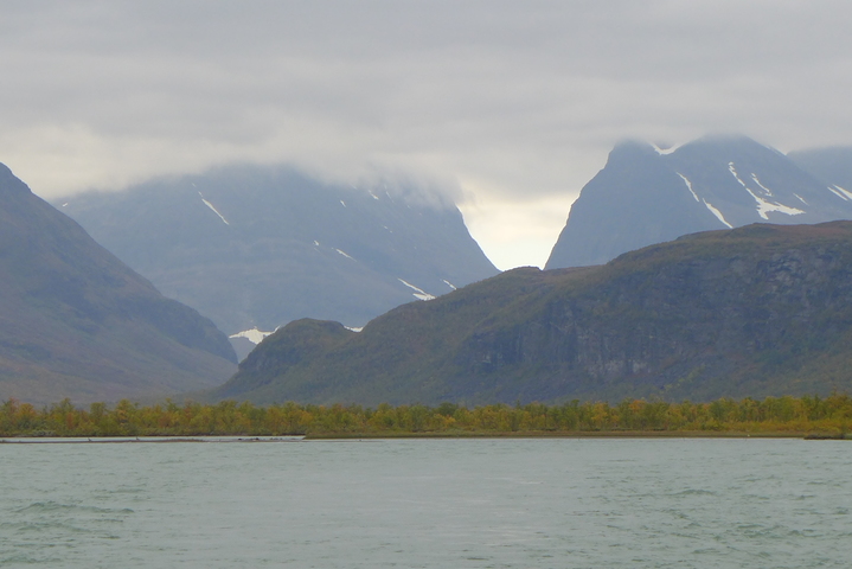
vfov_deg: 7.6
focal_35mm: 180
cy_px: 284
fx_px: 4261
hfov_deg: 11.4
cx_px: 426
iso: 80
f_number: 2.8
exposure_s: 1/250
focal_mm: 17.7
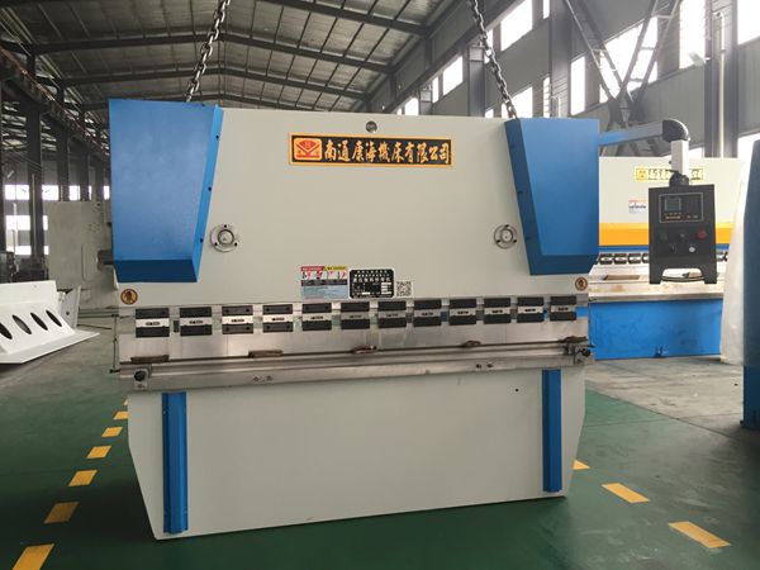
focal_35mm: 29
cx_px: 380
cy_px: 285
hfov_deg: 61.7
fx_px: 637
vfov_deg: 48.2
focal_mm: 4.15
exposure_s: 1/30
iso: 32
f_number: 2.2
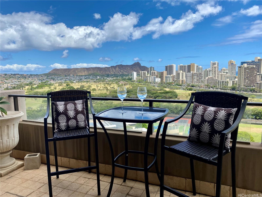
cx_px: 131
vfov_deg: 53.1
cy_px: 98
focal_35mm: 26
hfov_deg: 67.3
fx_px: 197
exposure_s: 1/2625
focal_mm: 4.25
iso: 32
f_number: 1.8
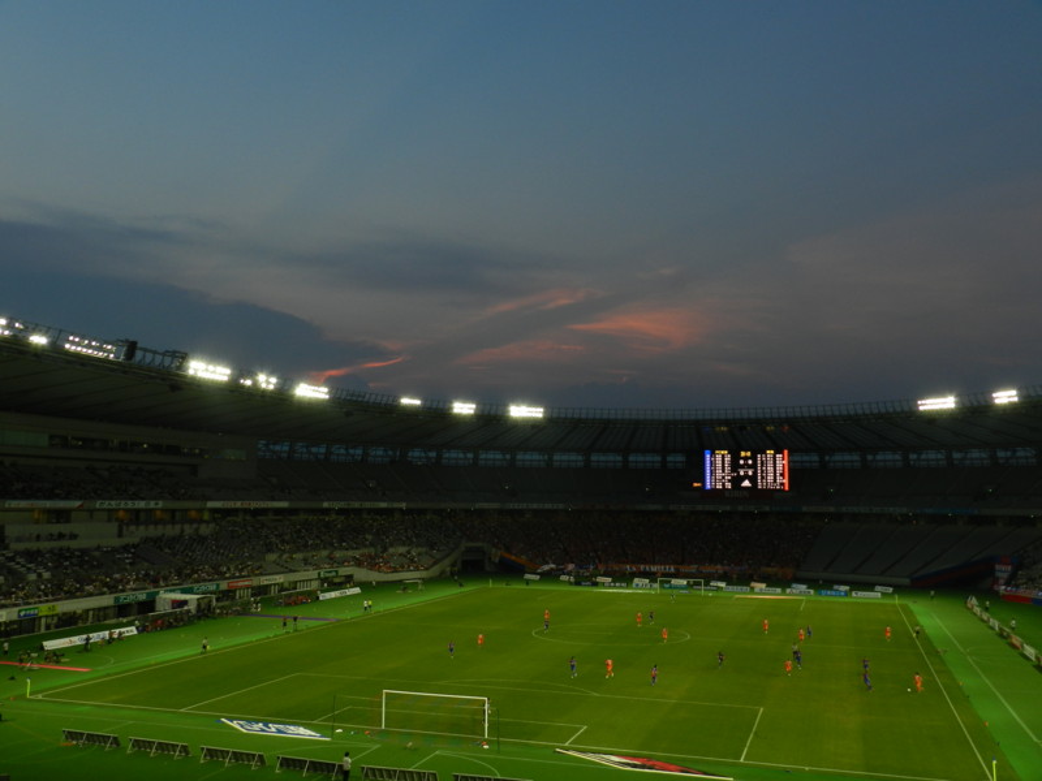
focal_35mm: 32
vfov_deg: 44.2
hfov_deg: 56.8
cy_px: 390
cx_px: 521
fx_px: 963
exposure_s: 1/60
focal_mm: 5.6
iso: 160
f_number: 4
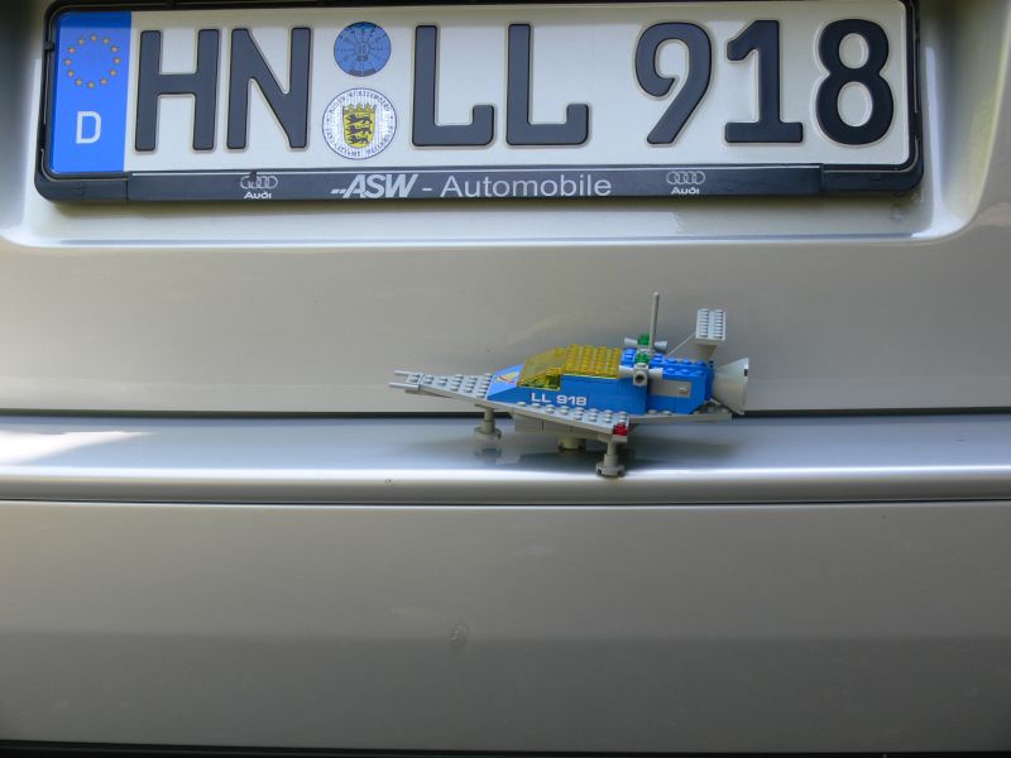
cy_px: 379
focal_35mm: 73
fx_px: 2132
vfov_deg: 20.2
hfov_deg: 26.7
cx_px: 506
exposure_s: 1/100
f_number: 4
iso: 80
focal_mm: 15.4
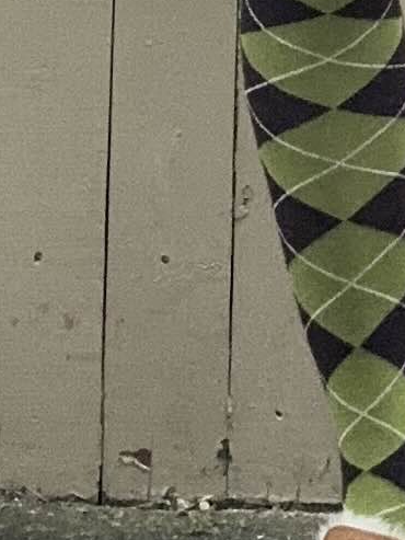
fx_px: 2682
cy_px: -614
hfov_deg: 8.5
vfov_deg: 10.4
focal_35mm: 172
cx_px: 474
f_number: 1.9
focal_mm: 2.69
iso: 80
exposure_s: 1/67
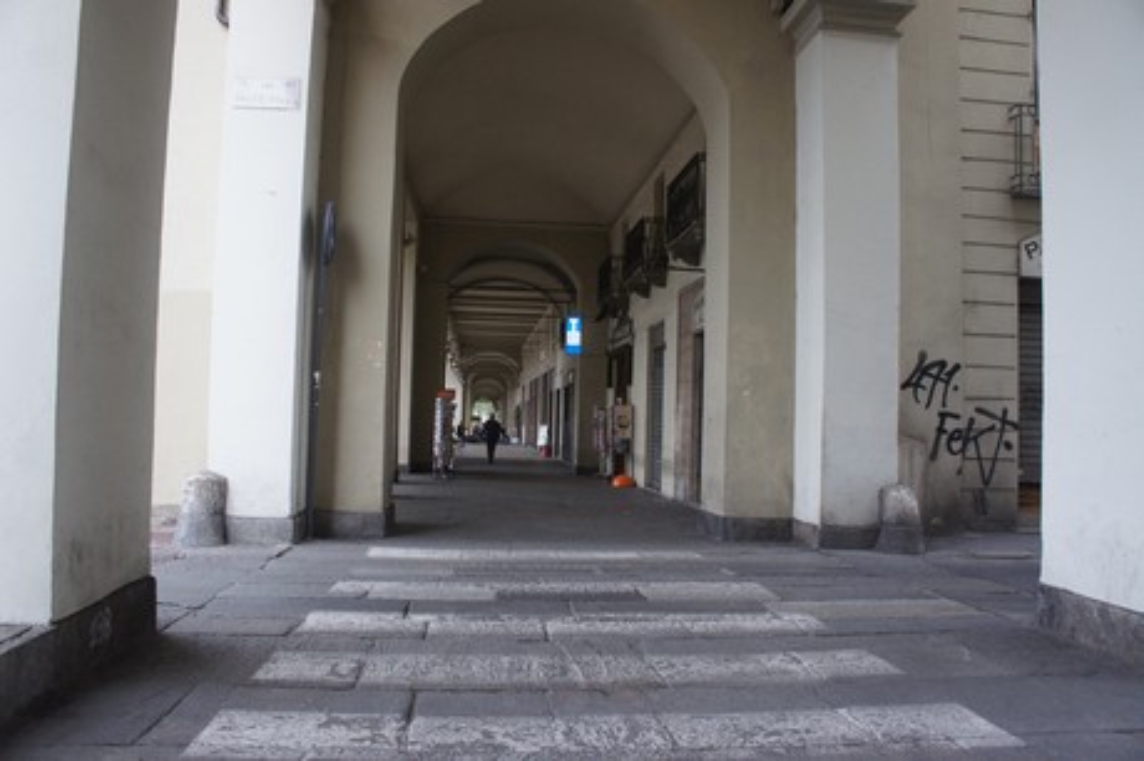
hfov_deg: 67.4
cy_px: 380
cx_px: 572
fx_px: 857
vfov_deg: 47.9
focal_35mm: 27
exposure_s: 1/250
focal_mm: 18
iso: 1000
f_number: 4.5
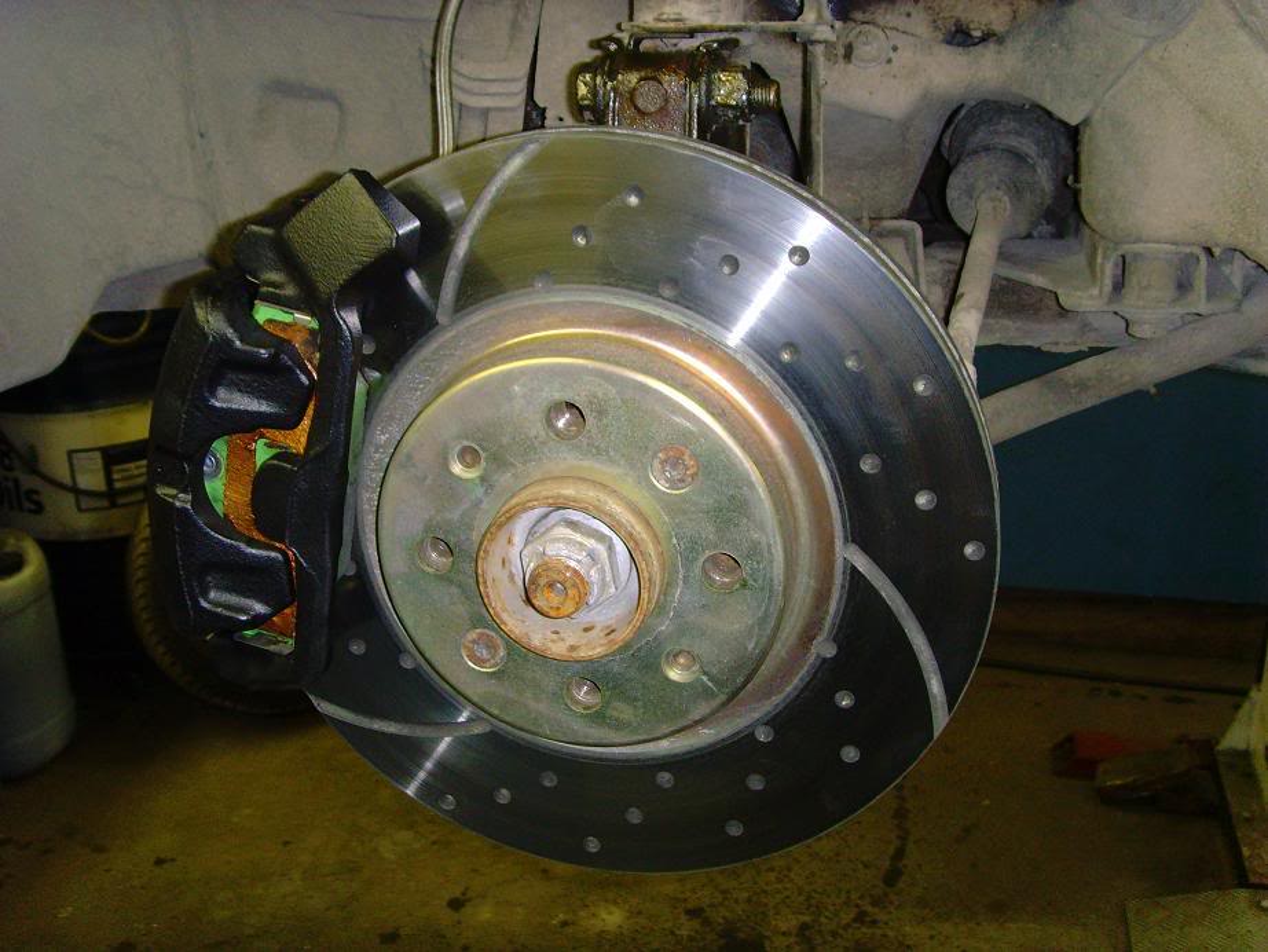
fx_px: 1429
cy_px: 476
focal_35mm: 39
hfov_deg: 47.9
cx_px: 634
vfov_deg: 36.8
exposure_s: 1/45
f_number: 3.5
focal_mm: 6.6
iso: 200
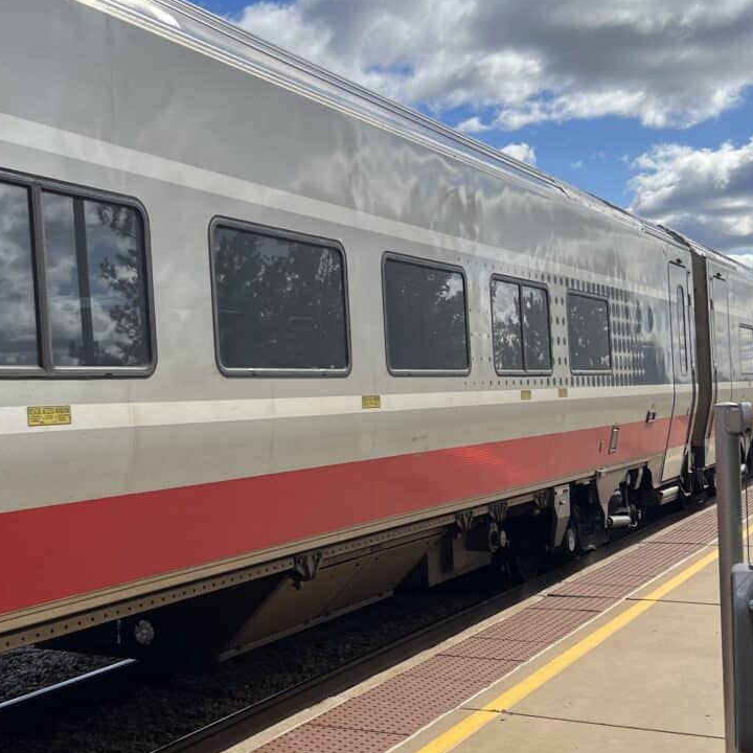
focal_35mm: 49
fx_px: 1206
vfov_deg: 34.6
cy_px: 414
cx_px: 245
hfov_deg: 34.3
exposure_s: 1/4115
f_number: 1.5
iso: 50
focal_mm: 5.7
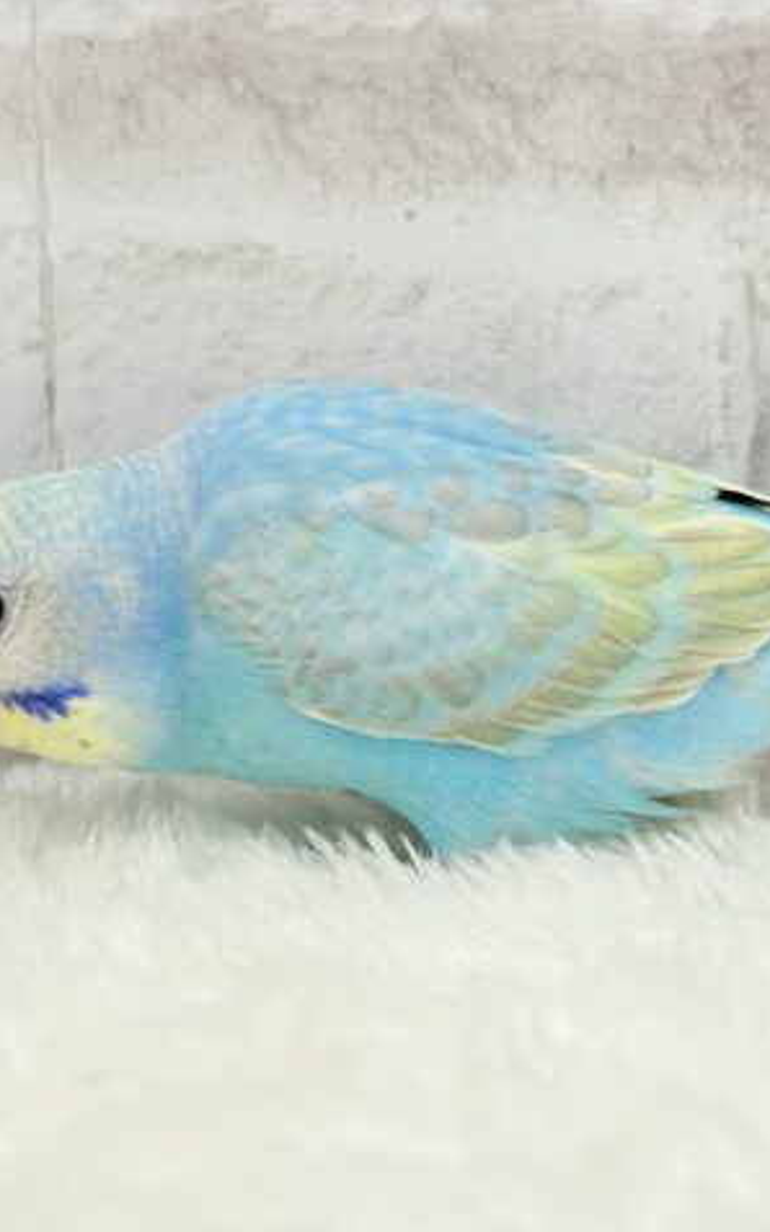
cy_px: 615
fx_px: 2485
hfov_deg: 17.6
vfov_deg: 27.9
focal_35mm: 74
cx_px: 408
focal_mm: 5.96
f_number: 1.6
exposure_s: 1/50
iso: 40
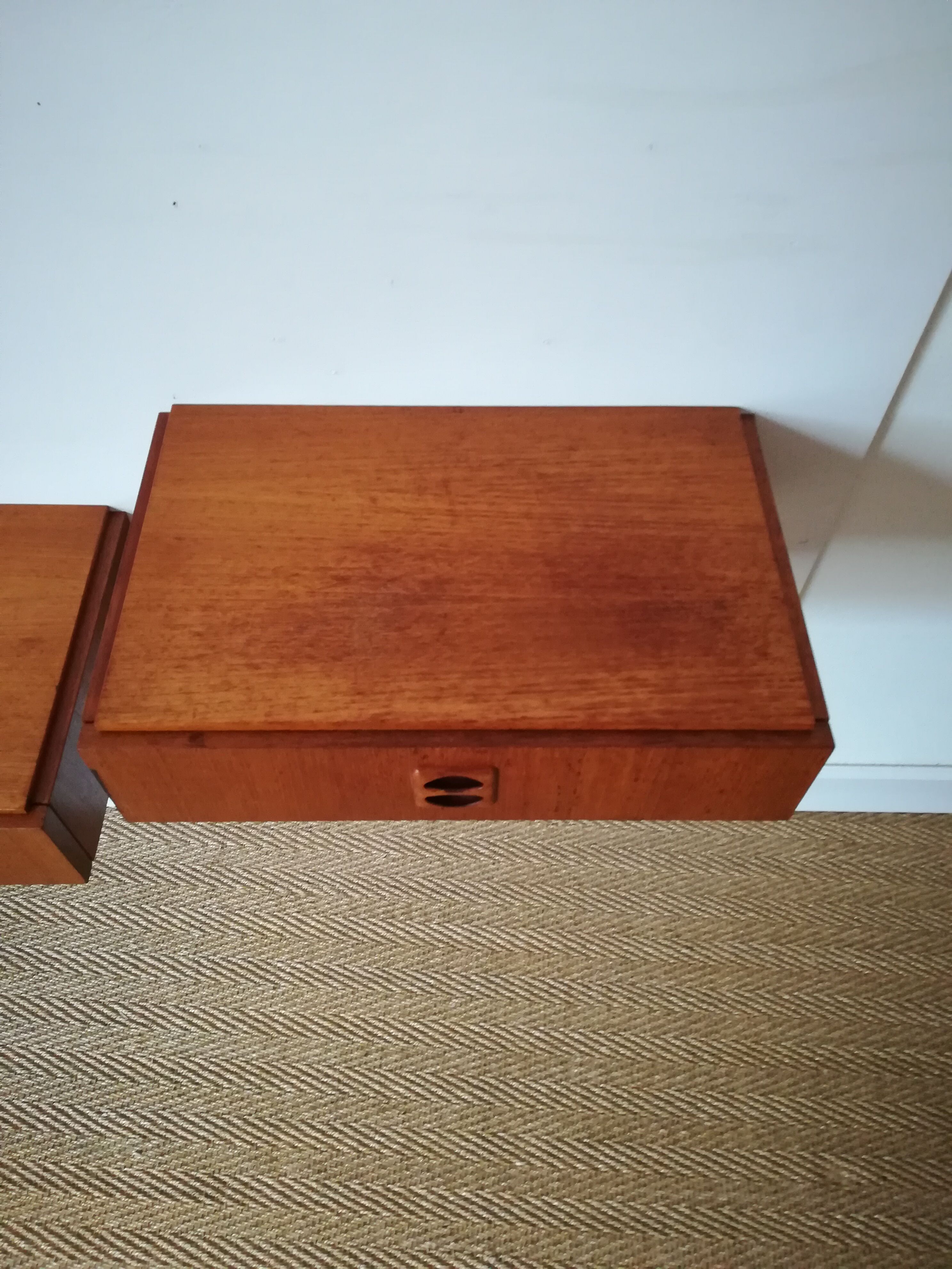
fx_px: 953
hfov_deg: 53.1
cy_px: 634
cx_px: 476
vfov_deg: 67.3
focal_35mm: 26
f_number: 2.2
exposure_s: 1/14.3
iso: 640
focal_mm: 3.83
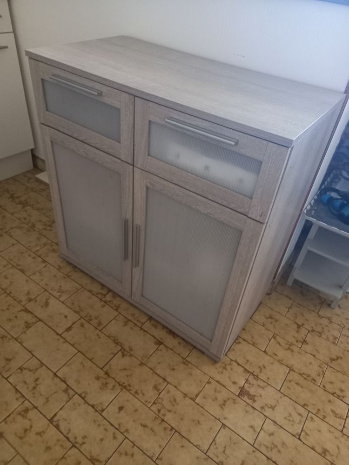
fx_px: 336
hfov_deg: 54.9
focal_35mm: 25
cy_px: 232
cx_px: 174
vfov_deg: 69.4
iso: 800
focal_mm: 4.6
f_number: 2
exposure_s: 1/17.1
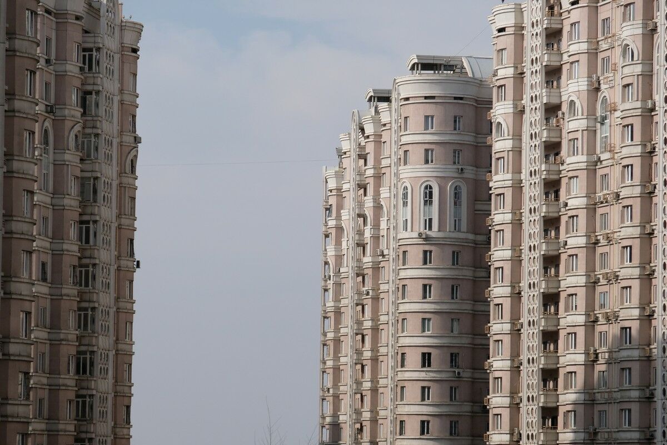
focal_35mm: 184
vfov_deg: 7.5
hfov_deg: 11.2
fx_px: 3409
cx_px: 334
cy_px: 222
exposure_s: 1/1900
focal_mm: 122.6
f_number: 8
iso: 800
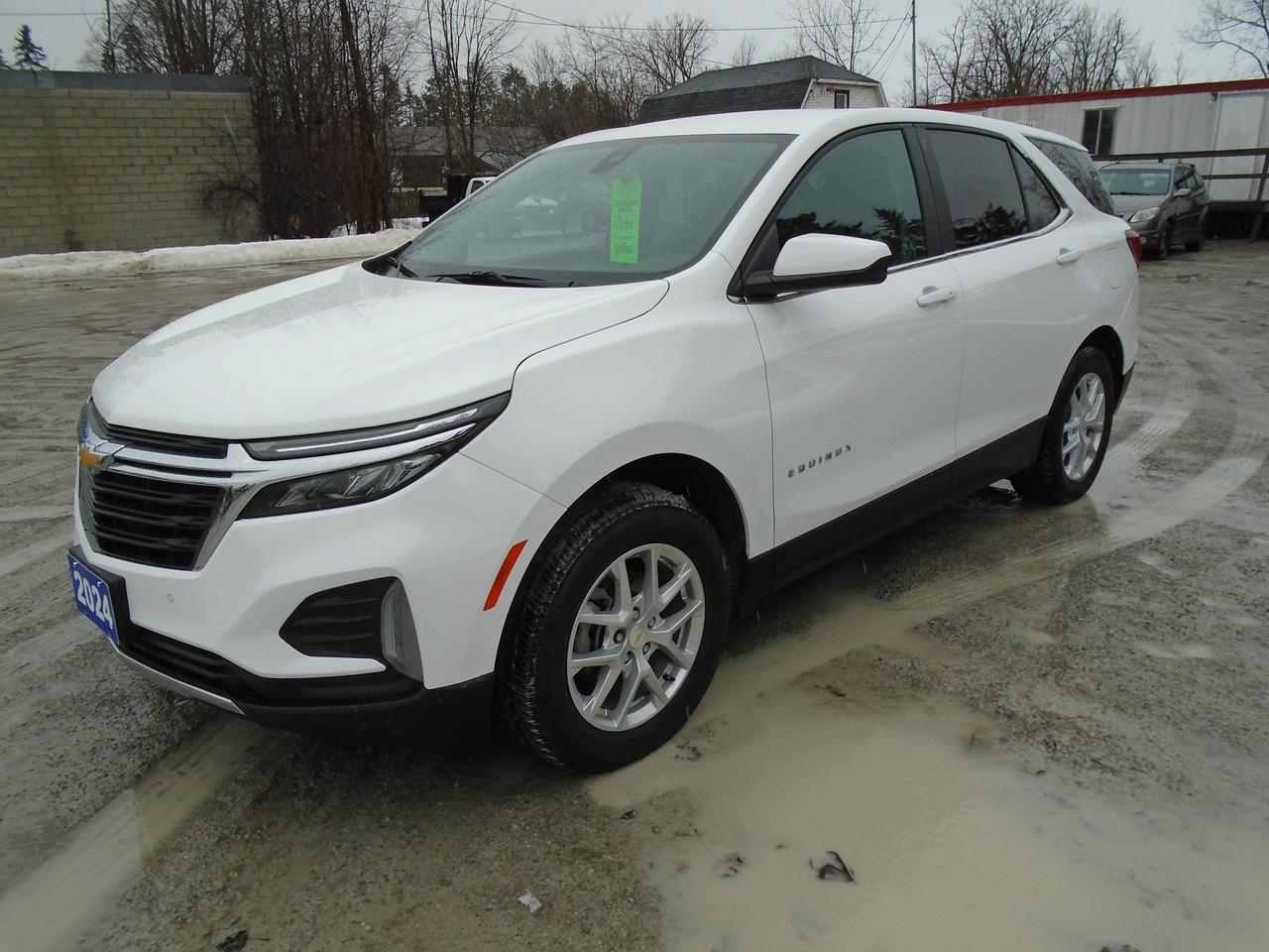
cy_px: 476
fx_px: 953
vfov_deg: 53.1
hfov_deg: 67.3
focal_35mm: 26
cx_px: 634
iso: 100
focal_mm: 4.6
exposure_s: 1/500
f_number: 3.2
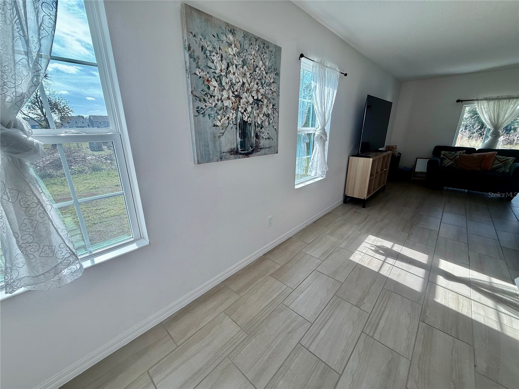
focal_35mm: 14
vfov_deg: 85.7
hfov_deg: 102.1
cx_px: 260
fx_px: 210
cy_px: 194
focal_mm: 2.22
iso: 64
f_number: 2.2
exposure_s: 1/196
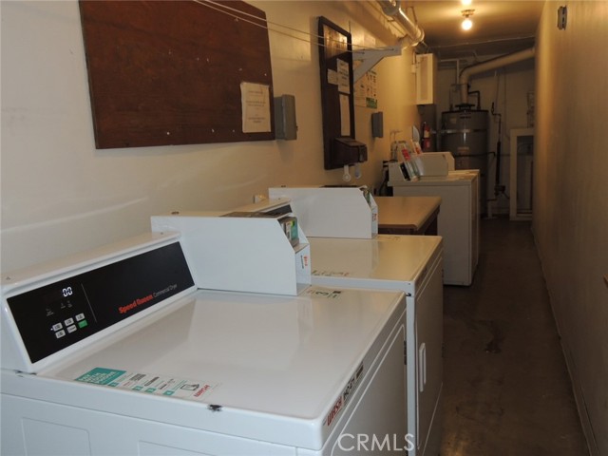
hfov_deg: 60.0
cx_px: 304
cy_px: 228
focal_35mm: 30
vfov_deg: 46.8
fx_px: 527
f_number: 3.1
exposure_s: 1/30
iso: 200
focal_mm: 5.3
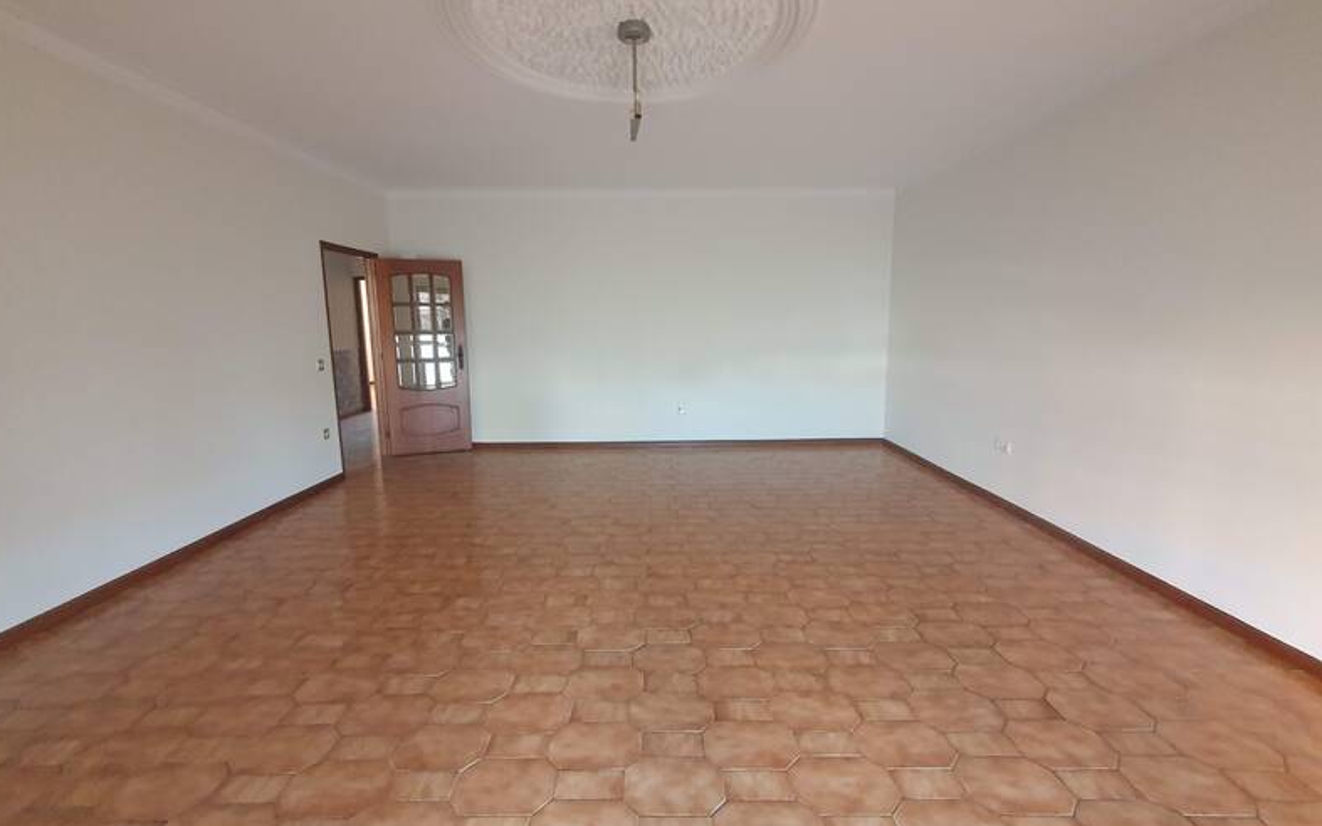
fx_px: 504
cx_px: 652
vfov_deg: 78.6
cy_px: 395
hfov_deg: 105.3
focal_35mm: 14
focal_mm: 1.8
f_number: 2.2
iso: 500
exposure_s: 1/33
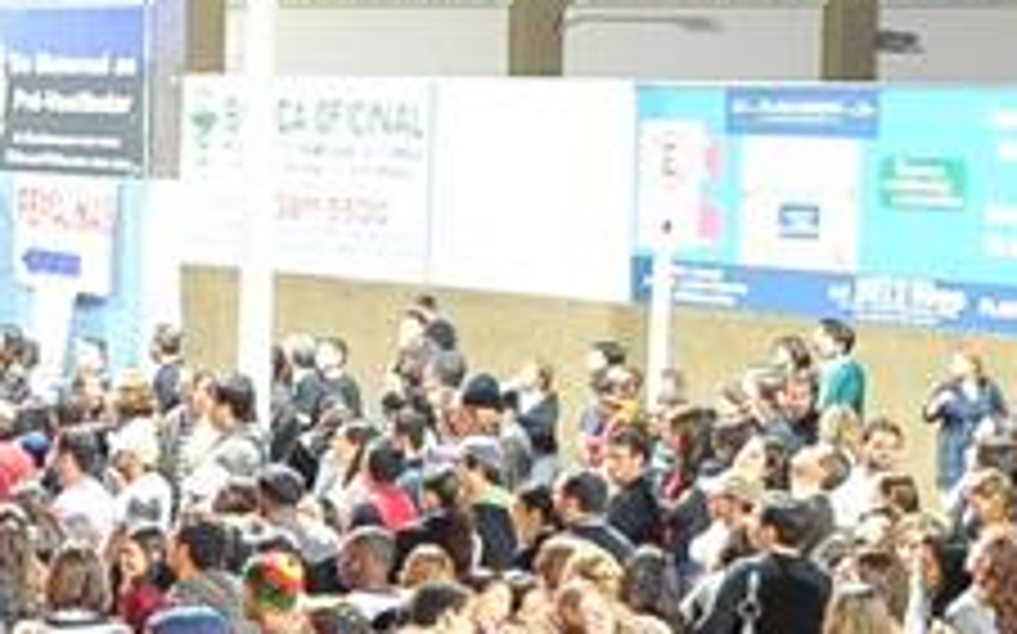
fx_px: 3601
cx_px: -1053
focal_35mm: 130
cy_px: 362
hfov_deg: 13.6
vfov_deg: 10.1
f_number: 3.2
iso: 3200
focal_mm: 24
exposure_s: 1/13
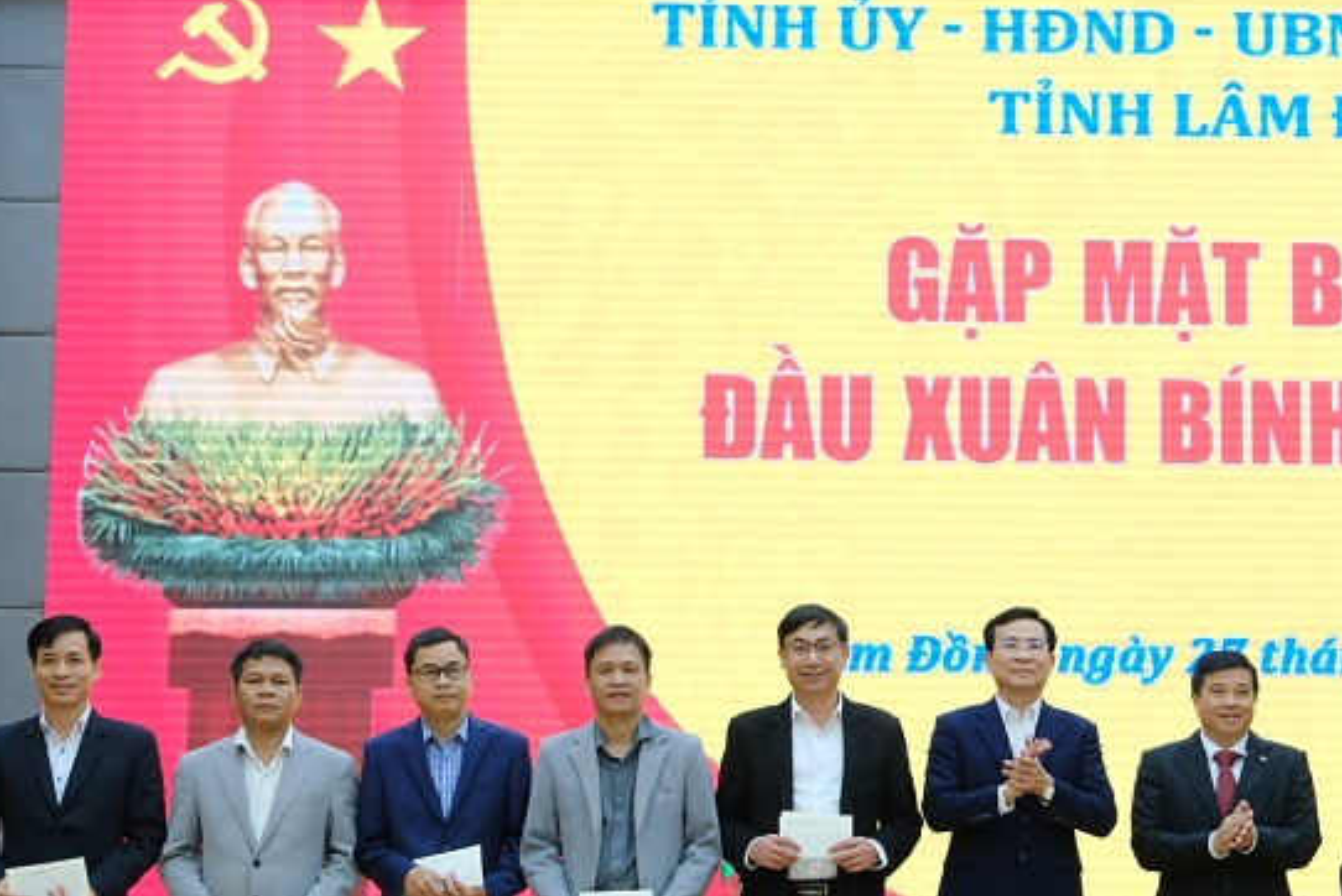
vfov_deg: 18.6
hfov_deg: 27.4
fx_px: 2723
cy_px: 648
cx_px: 981
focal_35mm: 73
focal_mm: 29.2
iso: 1250
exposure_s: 1/100
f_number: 4
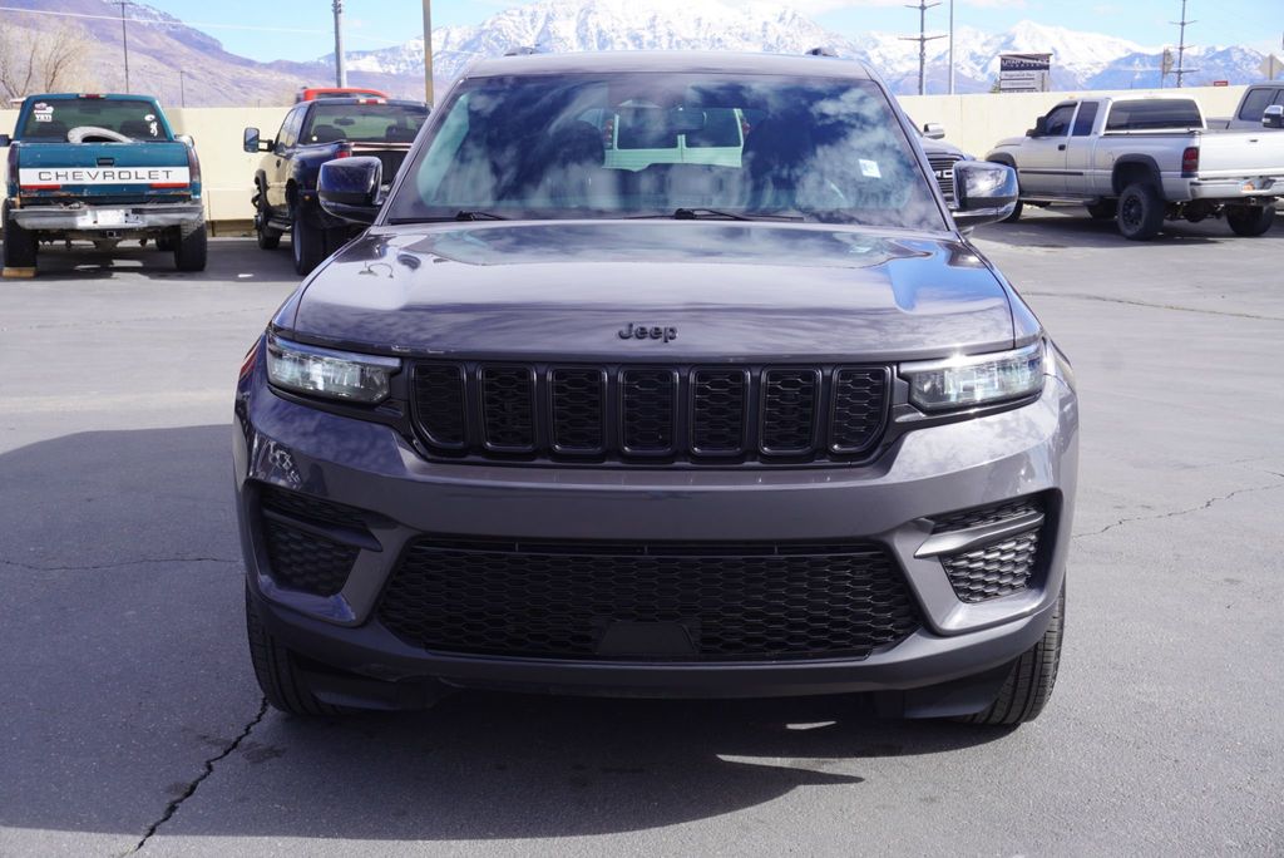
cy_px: 429
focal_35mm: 44
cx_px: 642
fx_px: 1552
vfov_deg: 30.9
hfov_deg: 44.9
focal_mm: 29
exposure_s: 1/100
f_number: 9
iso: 100
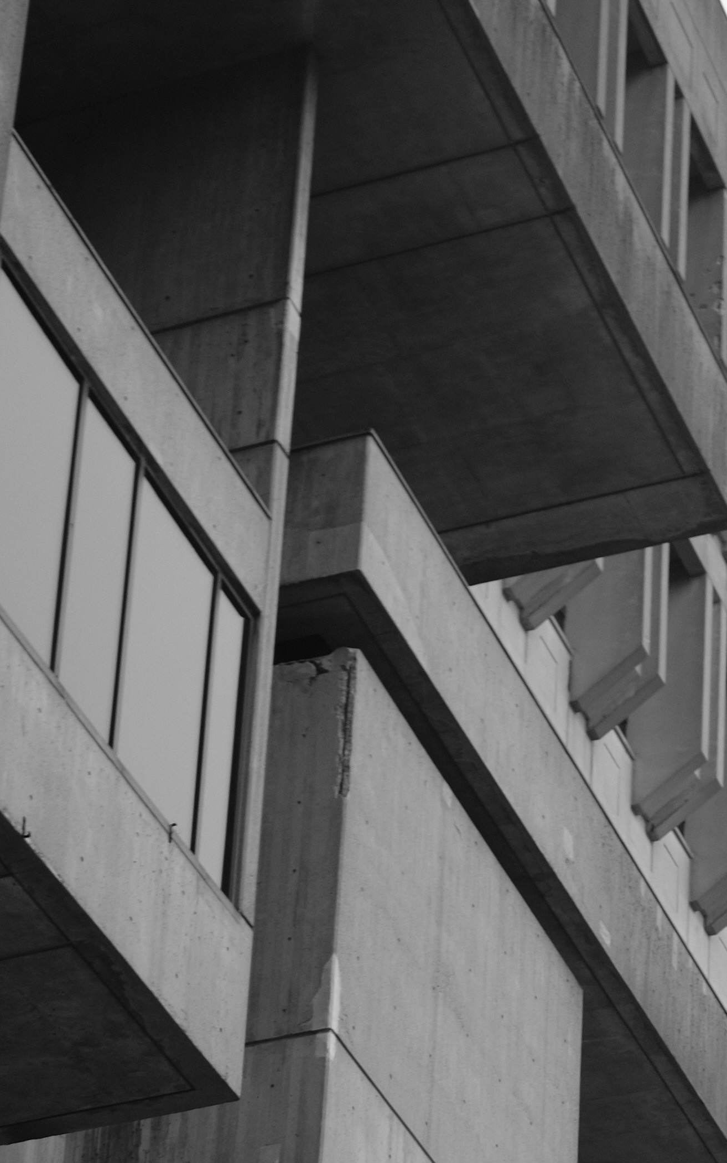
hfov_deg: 10.6
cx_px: 430
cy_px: 1610
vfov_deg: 15.8
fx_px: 3932
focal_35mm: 124
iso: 160
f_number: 3.6
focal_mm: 27
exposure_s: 1/120
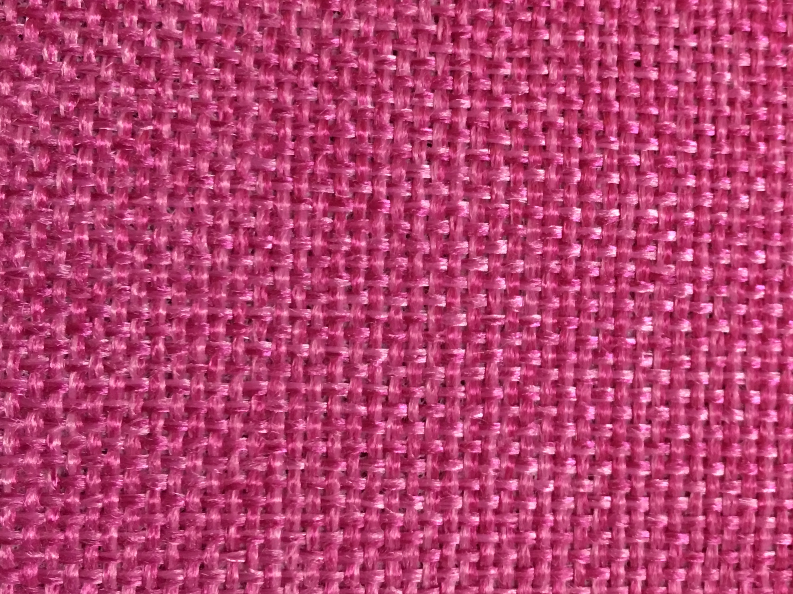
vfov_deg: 24.8
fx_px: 1351
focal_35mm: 59
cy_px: 234
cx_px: 644
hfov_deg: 31.8
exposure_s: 1/17
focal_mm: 4.15
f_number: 2.2
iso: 80
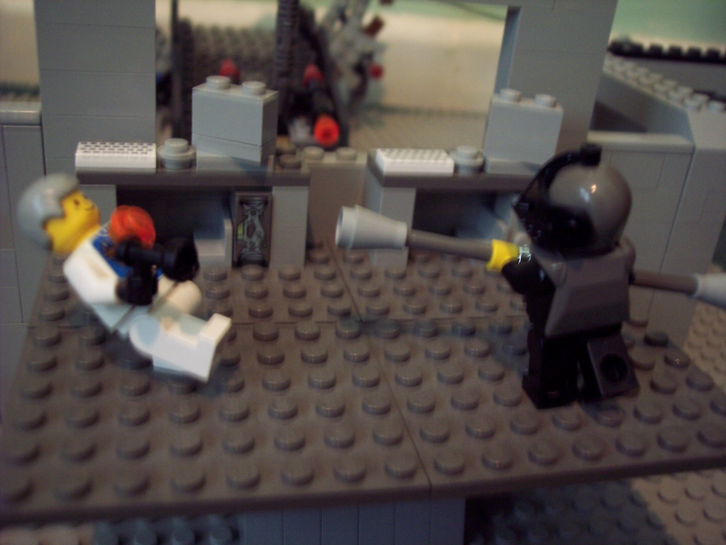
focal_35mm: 39
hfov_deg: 47.9
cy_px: 272
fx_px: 818
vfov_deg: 36.8
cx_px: 363
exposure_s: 1/4
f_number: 3.4
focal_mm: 8
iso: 200
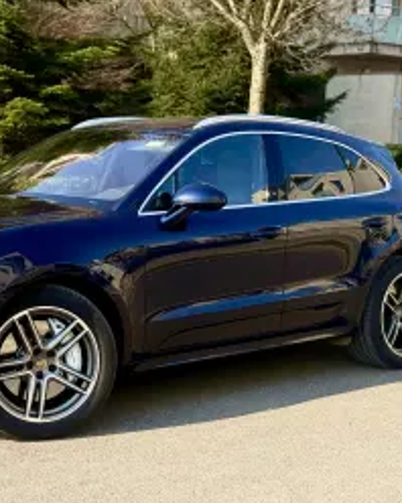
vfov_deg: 27.9
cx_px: 112
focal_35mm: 68
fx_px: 1013
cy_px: 245
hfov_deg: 22.3
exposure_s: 1/1264
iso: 100
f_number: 1.78
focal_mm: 6.76
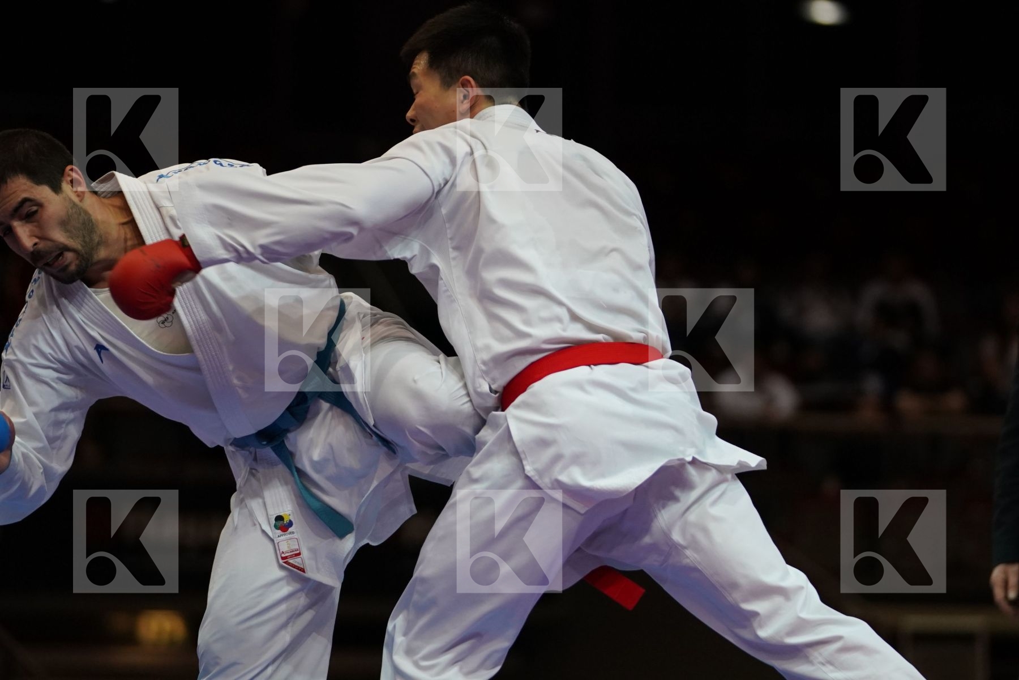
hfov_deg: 9.8
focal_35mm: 210
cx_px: 510
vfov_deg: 6.5
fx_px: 5944
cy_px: 340
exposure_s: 1/1000
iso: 2000
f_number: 2.8
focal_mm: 140
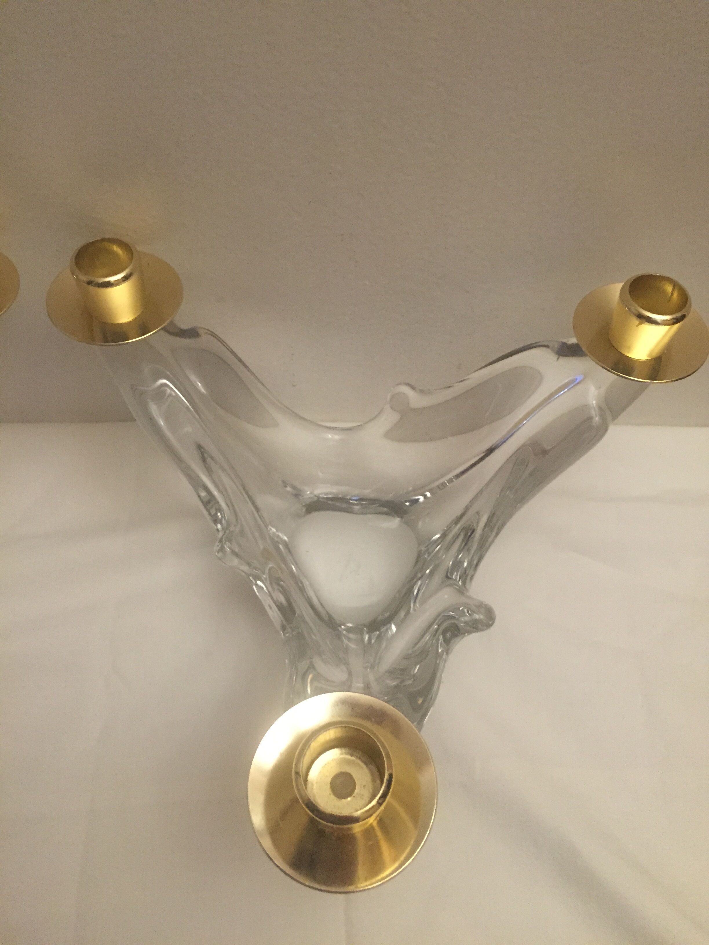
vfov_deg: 61.7
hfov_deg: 48.2
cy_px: 472
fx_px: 792
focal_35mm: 29
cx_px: 354
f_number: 2.2
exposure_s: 1/20
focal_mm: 4.15
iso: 250
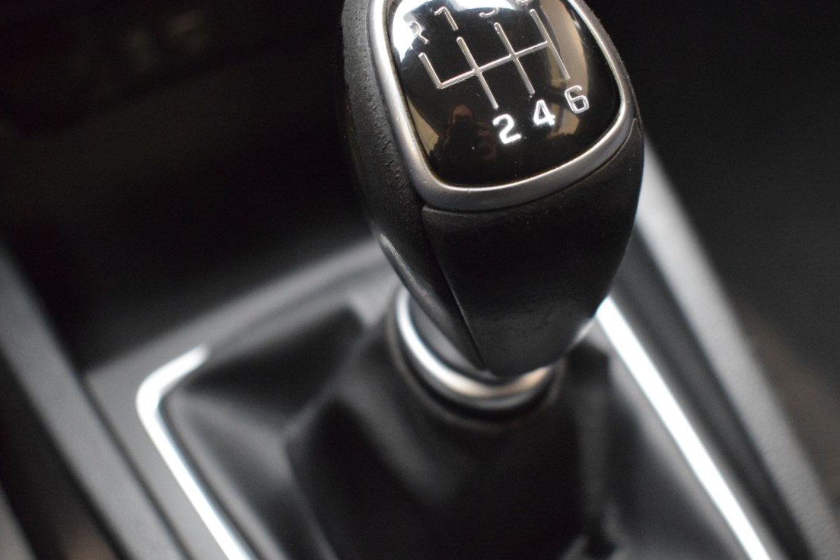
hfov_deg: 37.4
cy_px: 301
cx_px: 490
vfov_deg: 25.5
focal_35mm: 53
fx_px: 1237
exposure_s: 1/25
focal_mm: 26
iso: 3200
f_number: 4
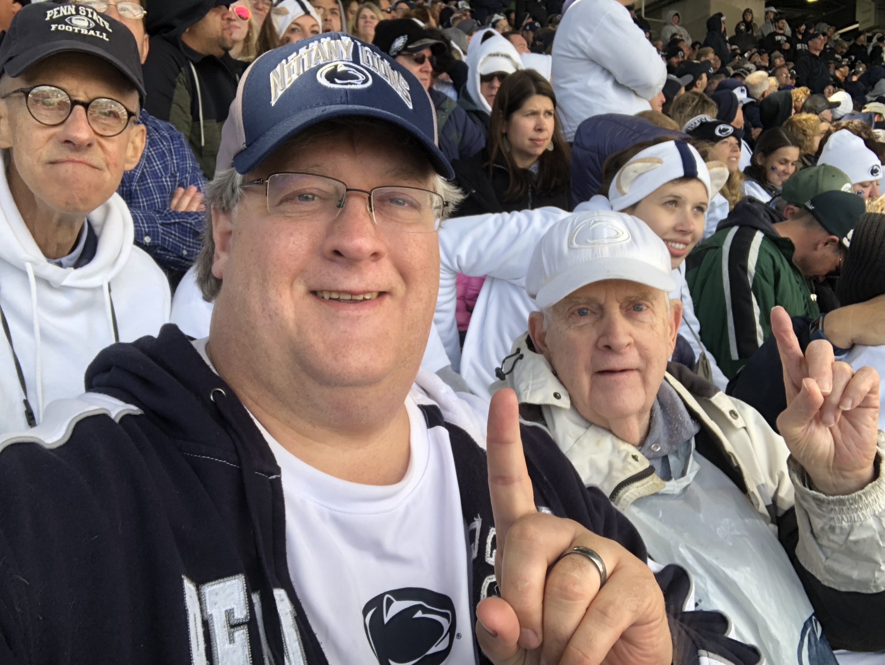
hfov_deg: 56.8
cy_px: 332
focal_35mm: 32
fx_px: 819
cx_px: 442
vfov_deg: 44.2
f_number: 2.2
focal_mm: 2.87
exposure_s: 1/120
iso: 25
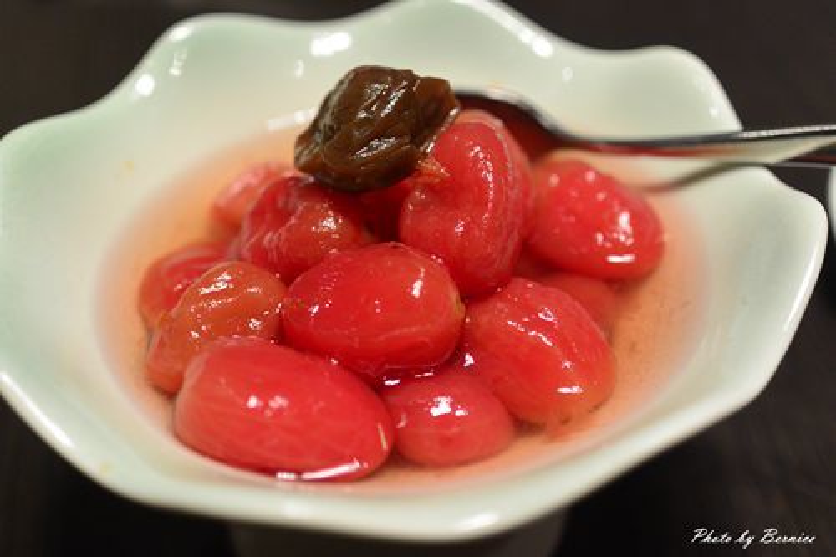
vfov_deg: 27.5
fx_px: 1137
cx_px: 418
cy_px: 278
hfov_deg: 40.4
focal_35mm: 49
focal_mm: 18.5
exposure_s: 1/200
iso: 400
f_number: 1.8
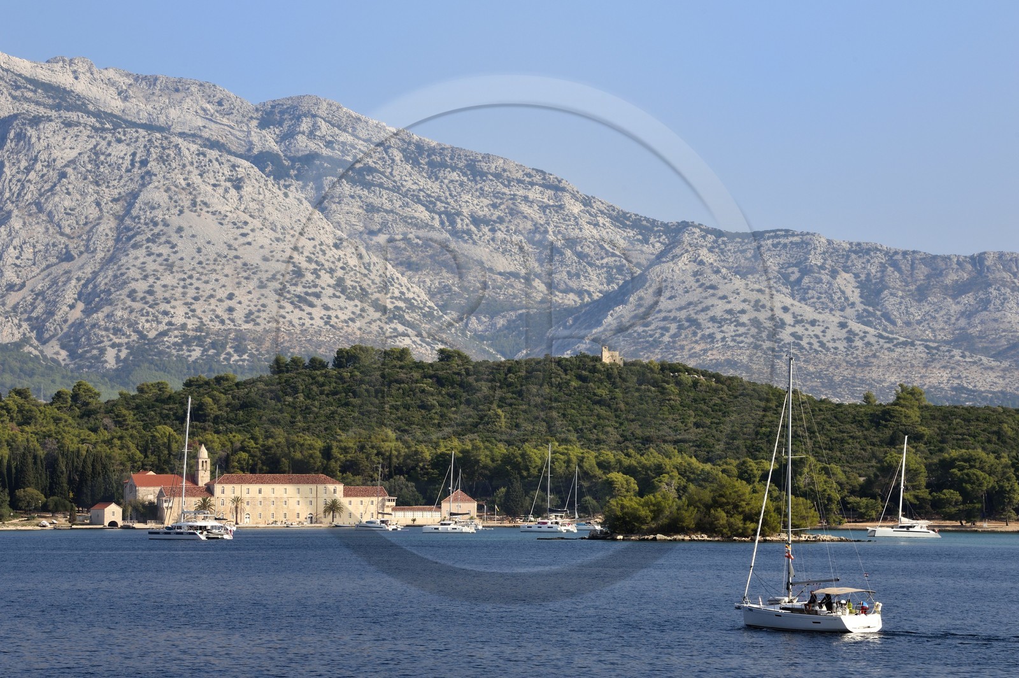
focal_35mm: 130
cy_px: 339
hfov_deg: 15.8
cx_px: 510
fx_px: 3678
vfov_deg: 10.5
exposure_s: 1/320
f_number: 11
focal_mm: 130
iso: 200
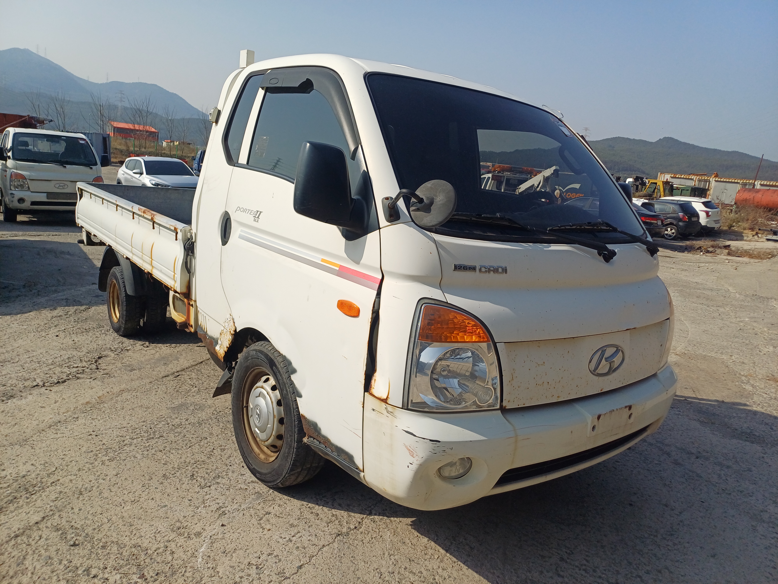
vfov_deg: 54.9
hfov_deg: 69.4
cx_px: 389
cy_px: 292
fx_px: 562
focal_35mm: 25
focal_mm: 4.65
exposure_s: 1/1919
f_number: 1.8
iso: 50
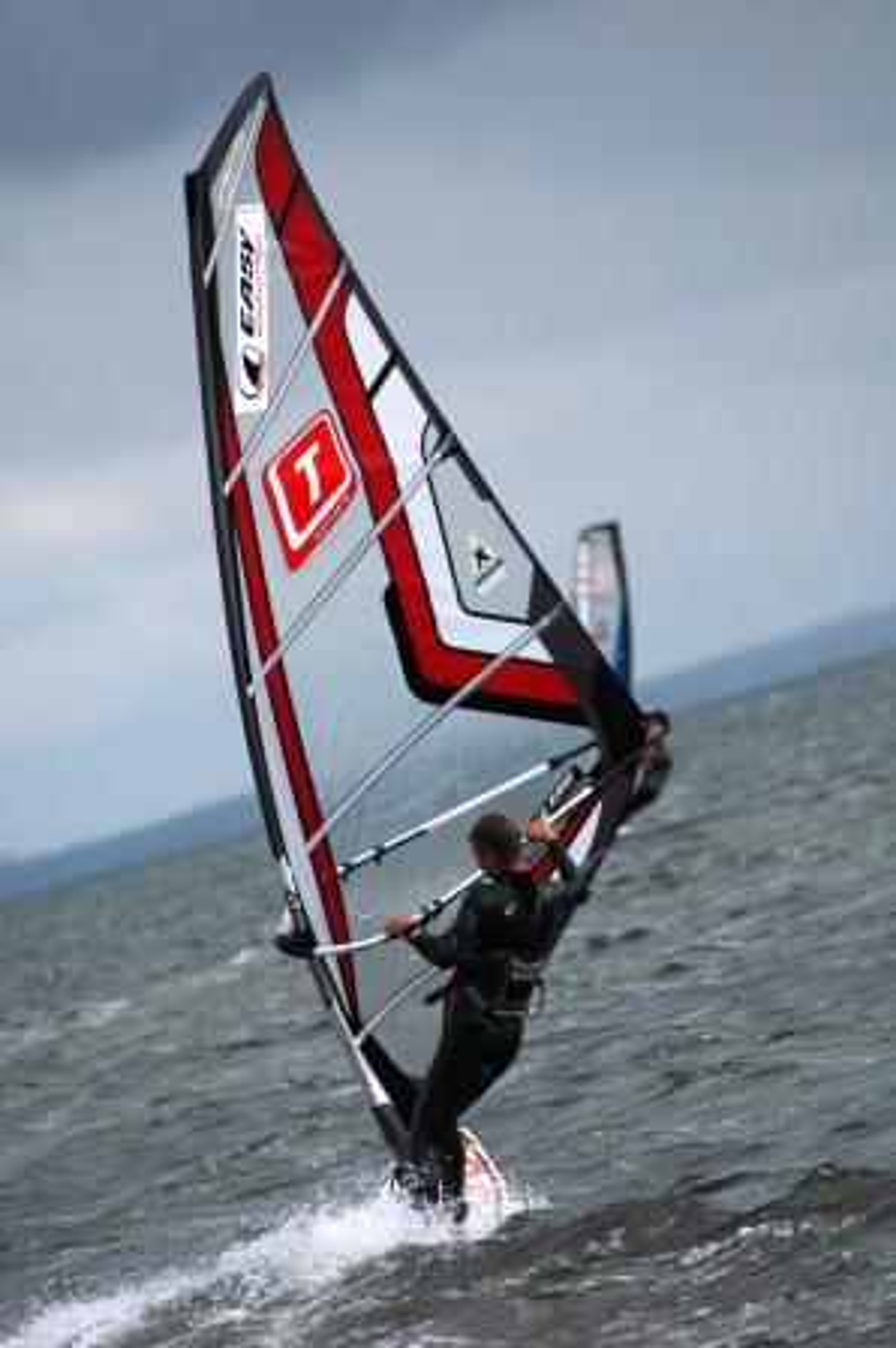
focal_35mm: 360
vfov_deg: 5.7
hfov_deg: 3.8
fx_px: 13460
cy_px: 674
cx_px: 448
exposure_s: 1/640
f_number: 5.3
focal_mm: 240
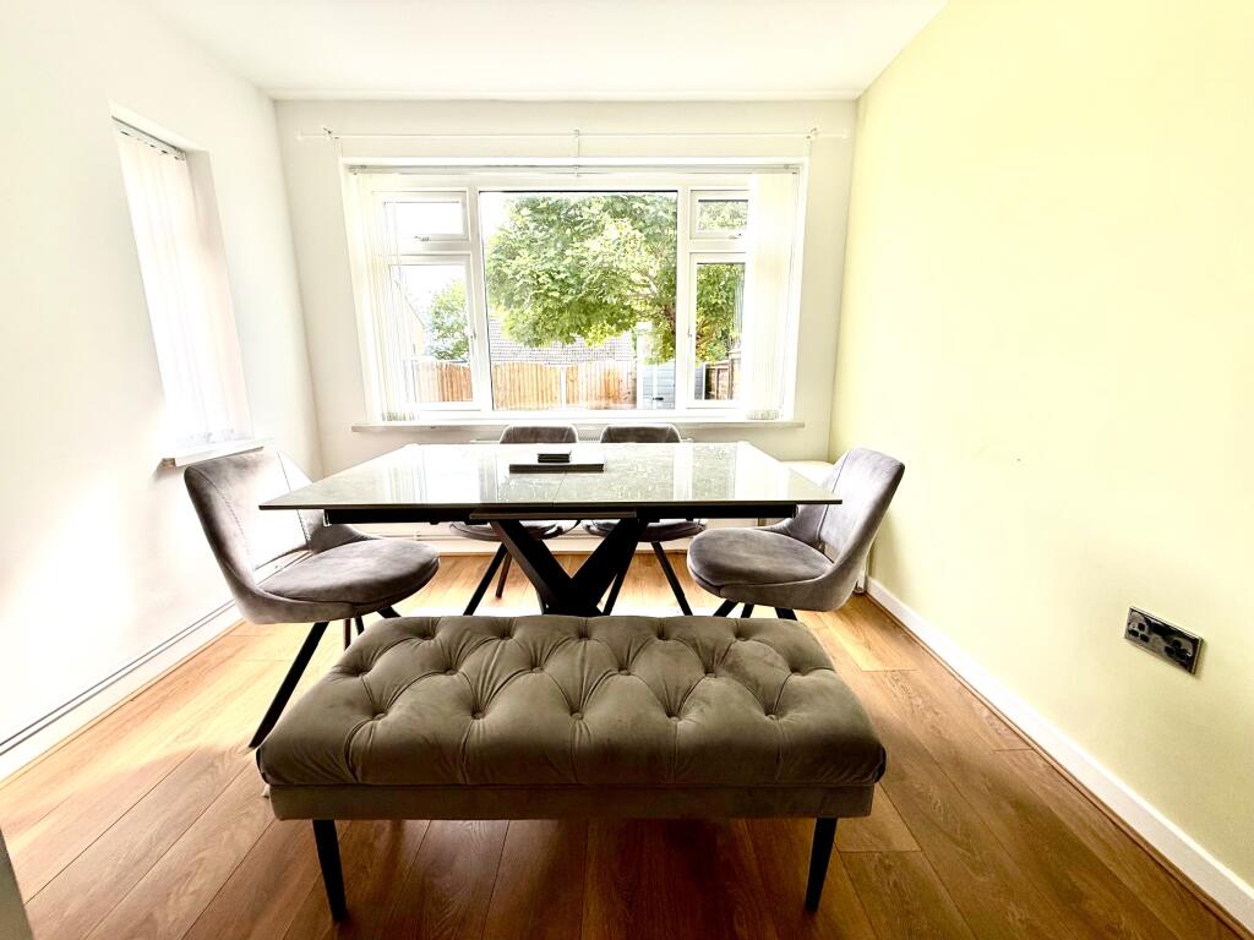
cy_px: 470
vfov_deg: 85.7
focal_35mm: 14
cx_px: 627
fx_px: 507
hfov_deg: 102.1
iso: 64
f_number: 2.2
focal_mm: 2.22
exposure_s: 1/205
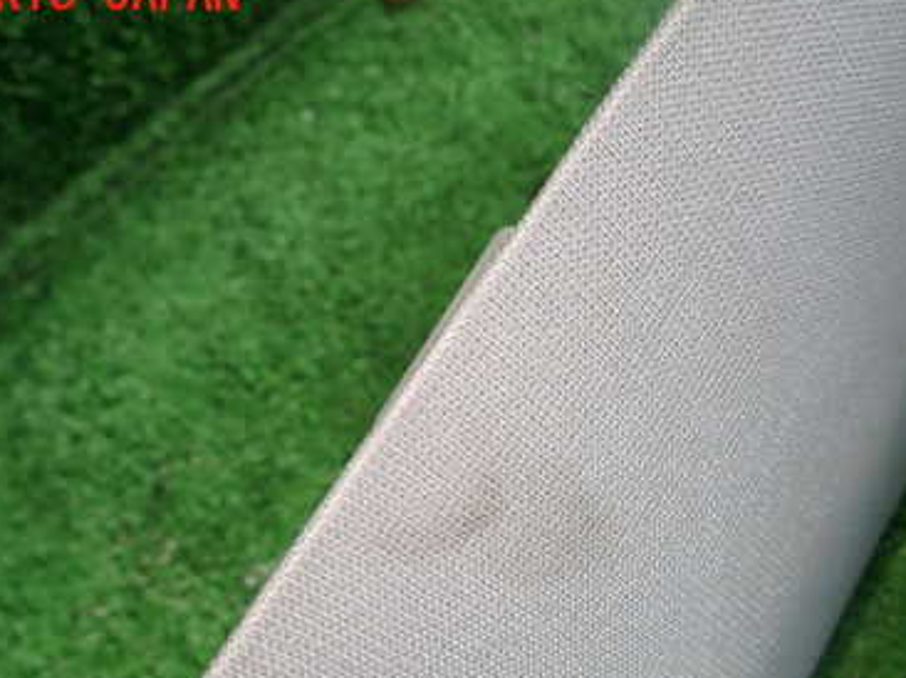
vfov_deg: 34.3
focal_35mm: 41
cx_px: 532
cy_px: 520
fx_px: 1072
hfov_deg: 45.6
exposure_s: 1/60
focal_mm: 4.5
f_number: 2
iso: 160
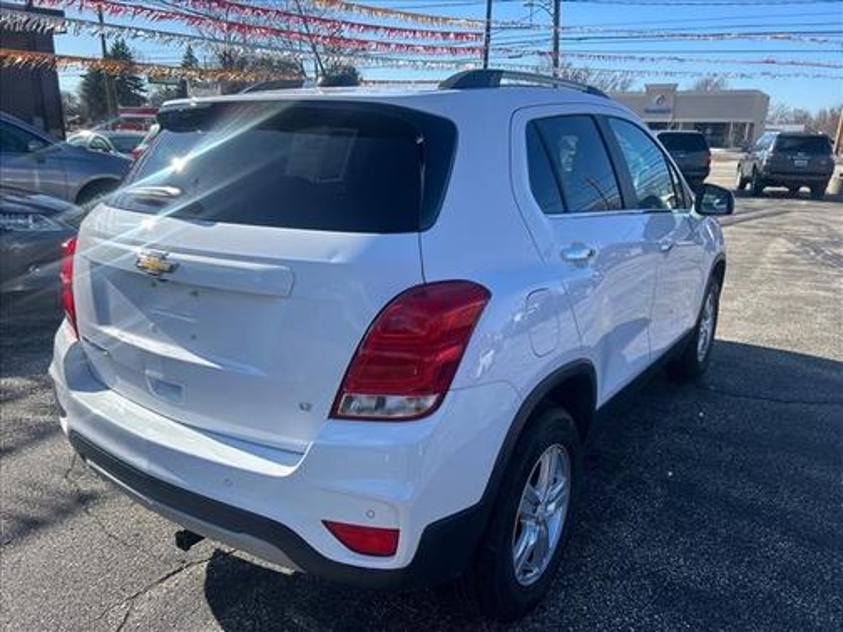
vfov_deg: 53.1
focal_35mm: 26
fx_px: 633
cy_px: 316
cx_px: 422
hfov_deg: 67.3
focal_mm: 5.7
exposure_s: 1/2695
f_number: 1.5
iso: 50
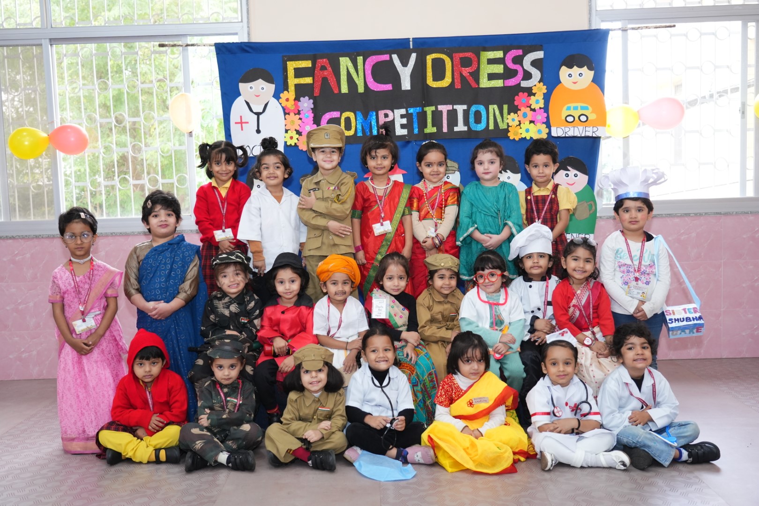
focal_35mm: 36
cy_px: 253
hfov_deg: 53.1
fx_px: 759
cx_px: 380
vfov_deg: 36.9
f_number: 4
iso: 1600
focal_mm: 36
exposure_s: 1/160
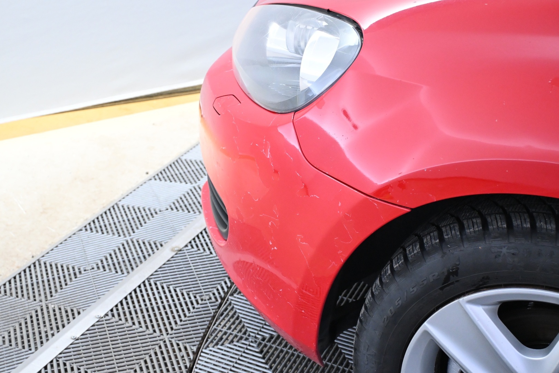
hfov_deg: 35.9
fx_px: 862
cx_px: 280
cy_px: 186
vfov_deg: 24.4
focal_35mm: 56
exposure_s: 1/80
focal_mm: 37
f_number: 5.3
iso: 3200
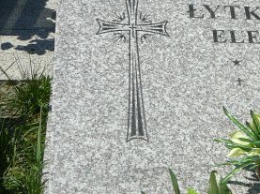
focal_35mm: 81
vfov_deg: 18.1
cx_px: 271
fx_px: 608
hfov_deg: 23.0
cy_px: 144
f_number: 5
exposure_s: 1/800
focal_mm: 5.2
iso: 80
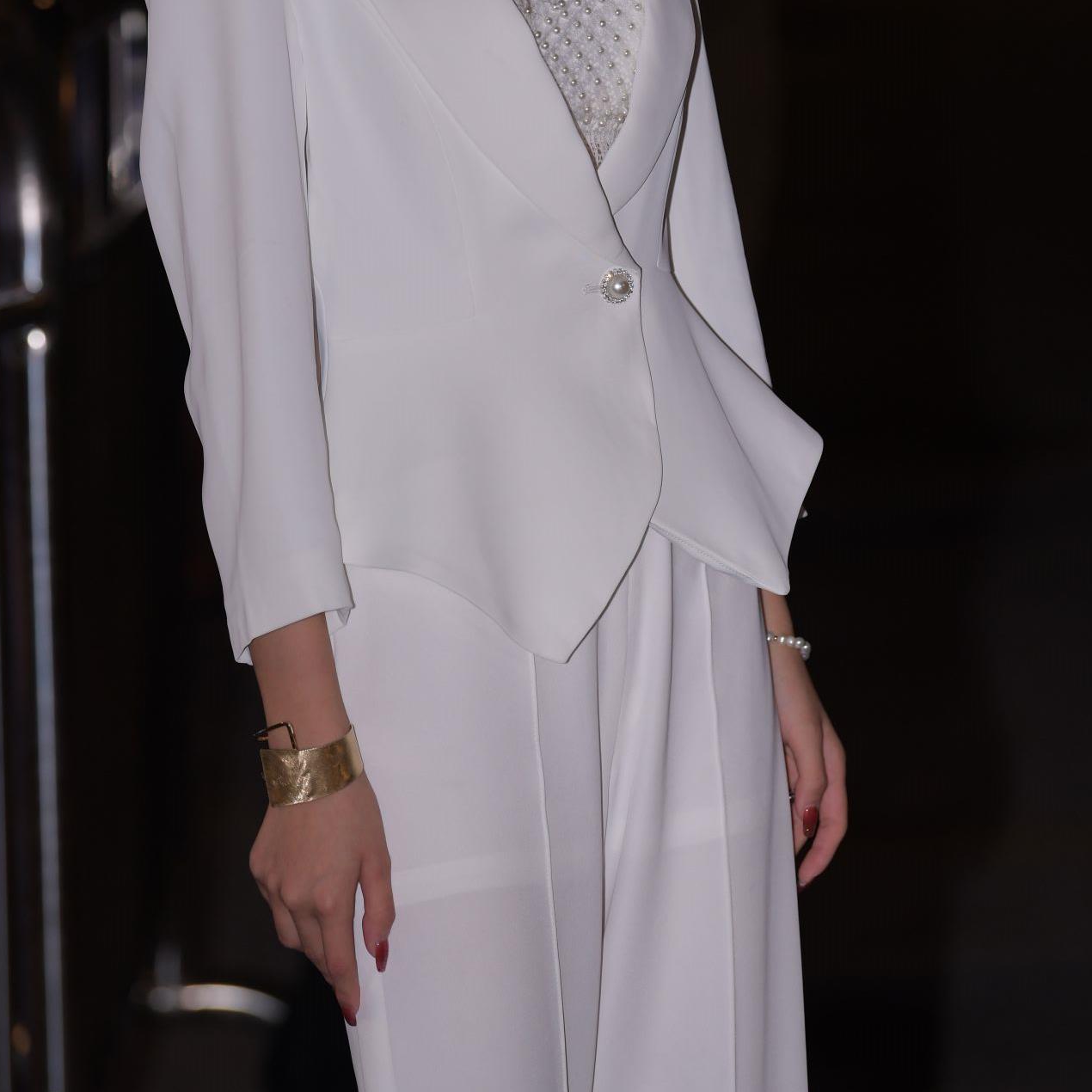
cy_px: -35
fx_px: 9458
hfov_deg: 6.6
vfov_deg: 6.6
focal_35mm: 265
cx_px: 421
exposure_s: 1/250
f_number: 4
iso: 640
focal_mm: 150
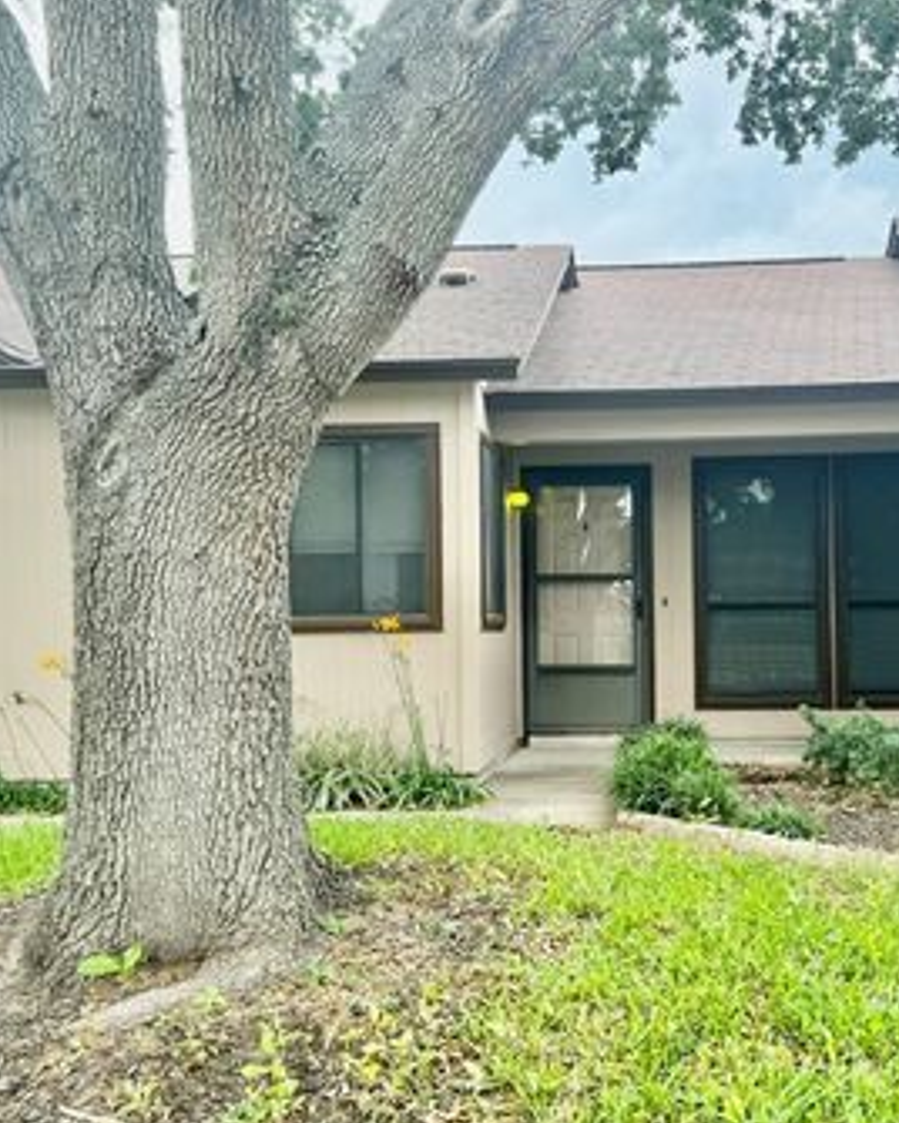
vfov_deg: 51.5
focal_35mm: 35
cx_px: 594
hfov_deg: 41.7
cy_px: 595
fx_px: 1164
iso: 80
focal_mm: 6.76
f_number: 1.78
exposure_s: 1/639
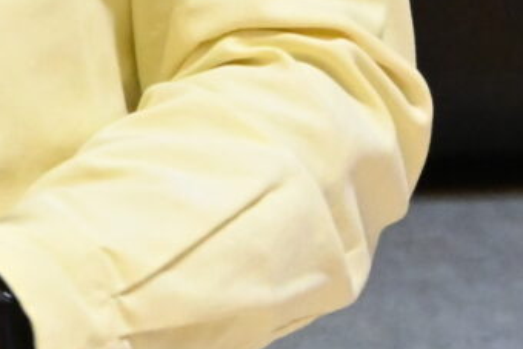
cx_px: -1071
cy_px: -464
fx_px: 11481
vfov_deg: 1.7
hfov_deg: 2.6
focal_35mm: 790
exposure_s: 1/125
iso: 2800
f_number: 5.3
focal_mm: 70
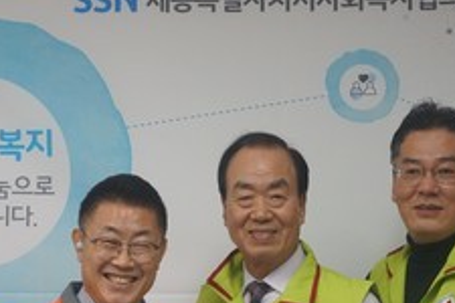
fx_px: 1213
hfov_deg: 21.2
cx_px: 184
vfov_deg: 14.0
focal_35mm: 96
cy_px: 307
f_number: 4
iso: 640
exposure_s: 1/160
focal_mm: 24
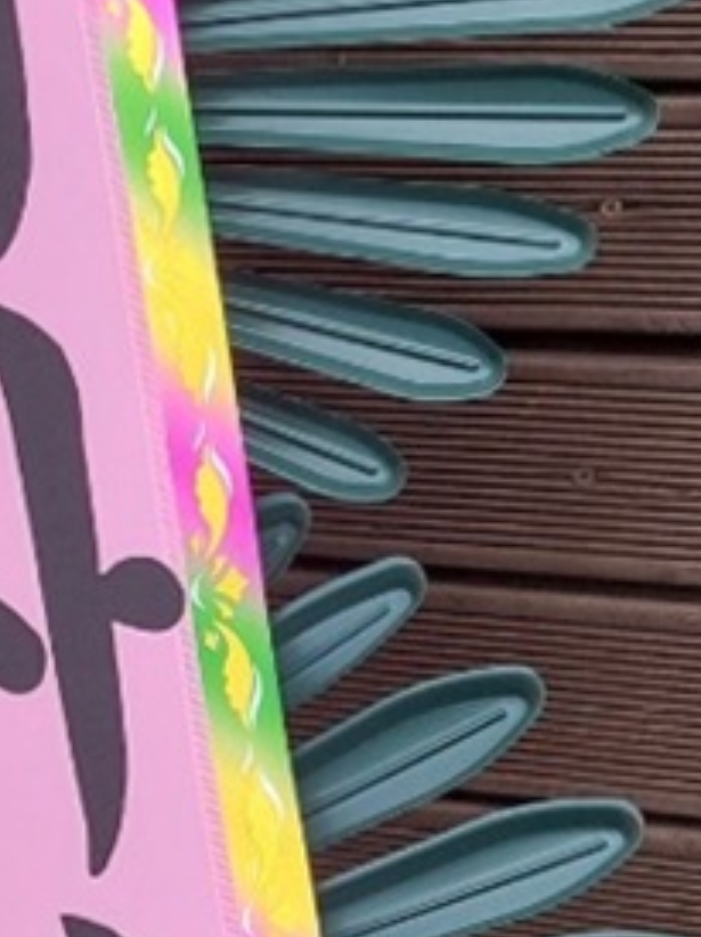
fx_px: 3164
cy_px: 1005
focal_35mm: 117
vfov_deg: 16.4
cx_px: -643
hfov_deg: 11.5
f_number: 1.8
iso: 40
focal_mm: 5.23
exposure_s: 1/909
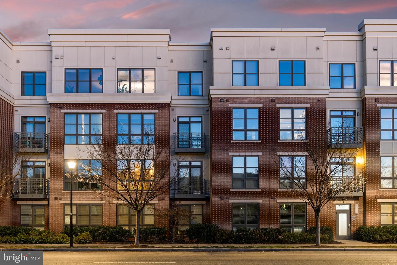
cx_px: 198
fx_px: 331
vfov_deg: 43.6
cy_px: 132
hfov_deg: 61.9
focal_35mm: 30
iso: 800
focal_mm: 30
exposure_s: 1/2
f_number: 5
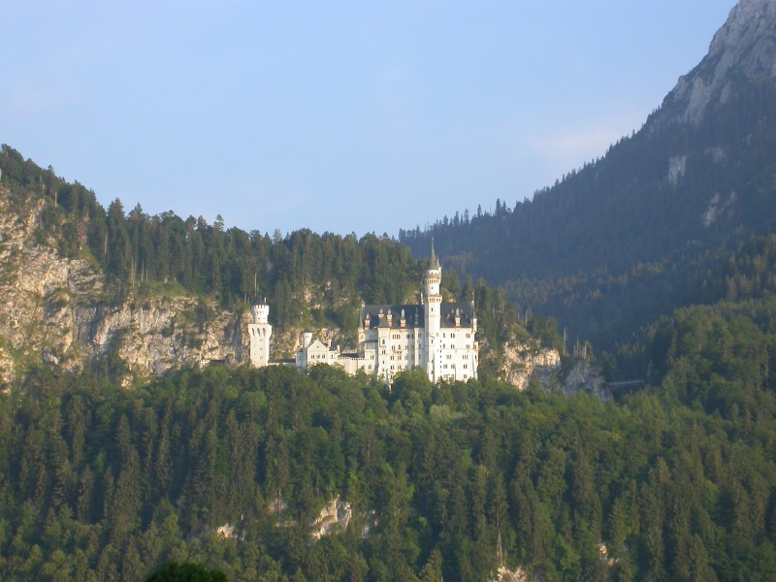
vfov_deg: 9.6
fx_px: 3452
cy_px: 291
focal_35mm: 154
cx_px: 388
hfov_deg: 12.8
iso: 100
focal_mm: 32
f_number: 5.8
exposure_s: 1/137
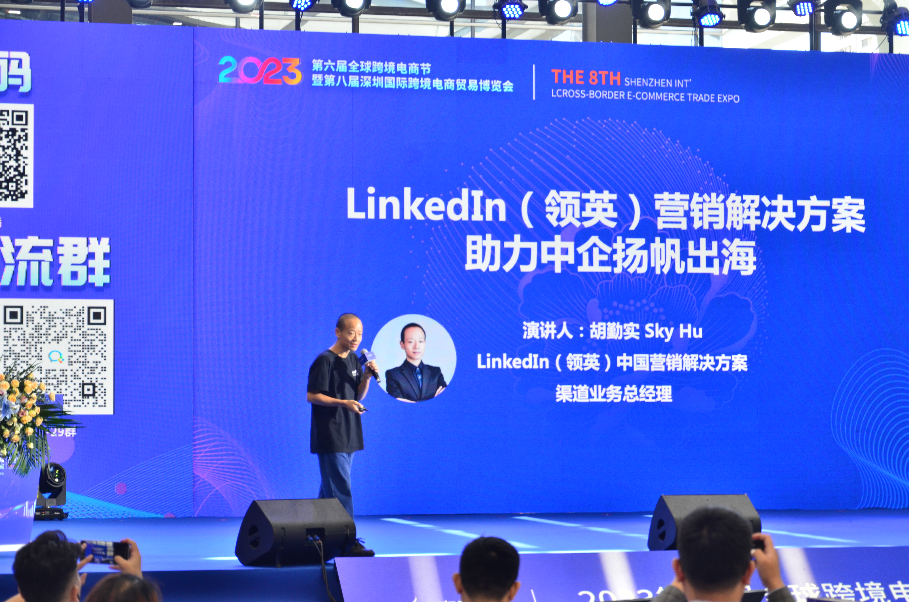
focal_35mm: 92
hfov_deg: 22.2
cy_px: 294
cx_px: 473
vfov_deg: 14.8
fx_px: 2318
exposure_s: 1/40
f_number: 5
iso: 320
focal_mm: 58
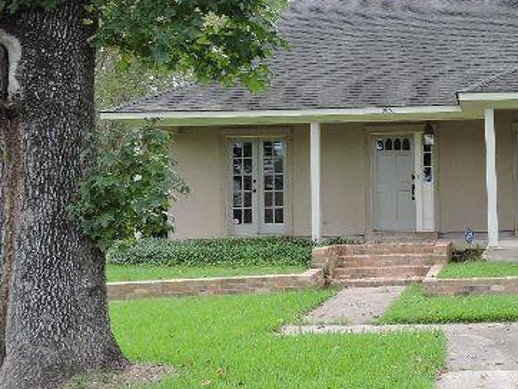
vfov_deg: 27.5
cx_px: 521
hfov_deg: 33.1
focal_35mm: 53
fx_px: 794
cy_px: 163
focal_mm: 4.3
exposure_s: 1/160
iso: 100
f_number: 3.3
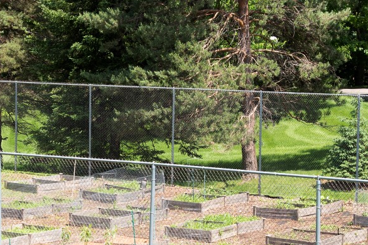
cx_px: 99
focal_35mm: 138
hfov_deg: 14.8
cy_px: 198
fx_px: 1411
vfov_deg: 9.9
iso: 100
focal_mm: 50
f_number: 8
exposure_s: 1/250
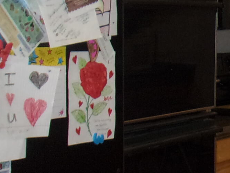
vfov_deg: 12.2
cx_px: 390
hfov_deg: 14.6
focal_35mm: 121
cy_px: 67
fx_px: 804
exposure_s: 1/34
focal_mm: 4.9
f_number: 3
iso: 200
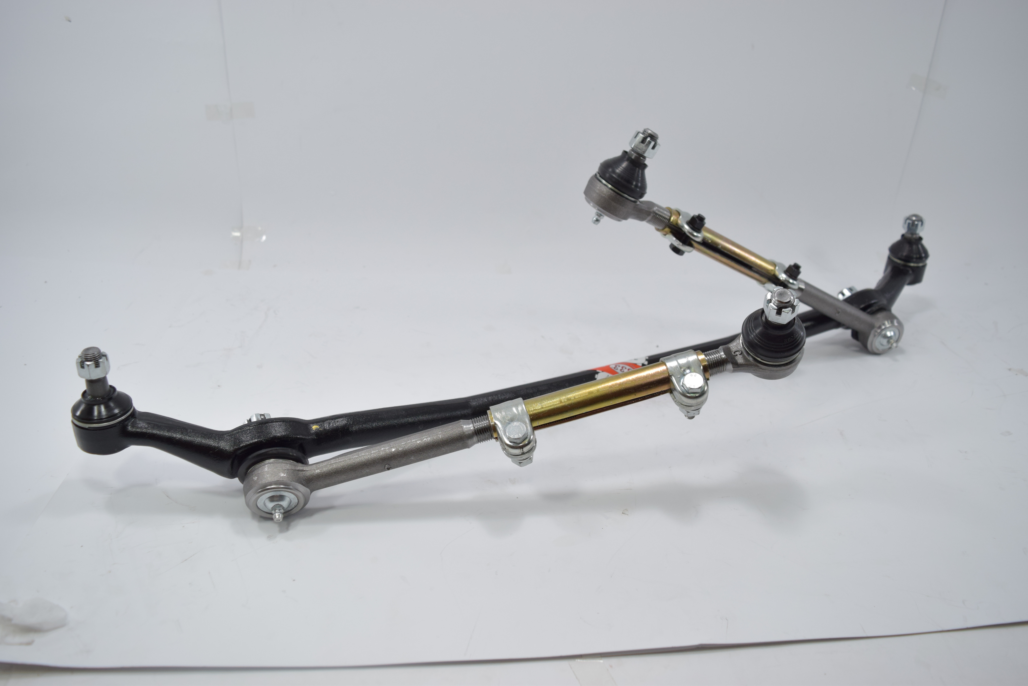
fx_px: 771
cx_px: 514
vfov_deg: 47.9
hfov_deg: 67.4
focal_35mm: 27
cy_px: 343
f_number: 4.5
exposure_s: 1/250
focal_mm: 18
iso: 500
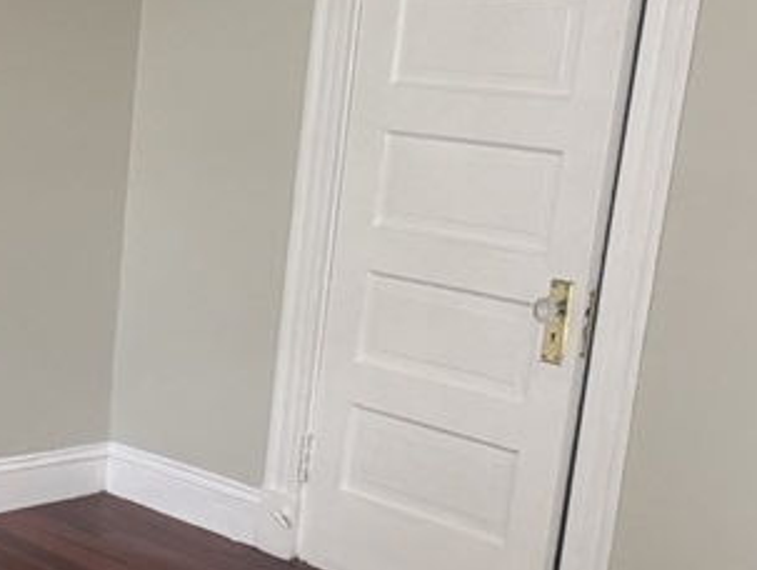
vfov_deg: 17.9
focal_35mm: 81
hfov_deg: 21.7
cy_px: 530
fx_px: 1773
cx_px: -232
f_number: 1.78
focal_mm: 6.76
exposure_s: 1/60
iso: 250
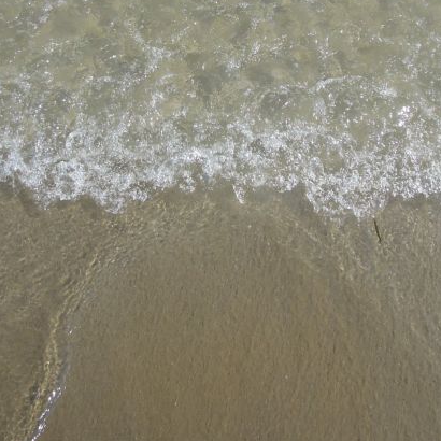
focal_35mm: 53
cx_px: 204
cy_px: 72
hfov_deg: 32.2
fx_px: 764
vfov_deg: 31.2
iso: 160
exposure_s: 1/1250
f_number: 4
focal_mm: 4.3
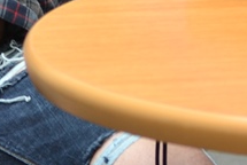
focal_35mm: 442
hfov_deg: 4.7
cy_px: -198
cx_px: 114
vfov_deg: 3.1
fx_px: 3037
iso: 400
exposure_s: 1/80
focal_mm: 62
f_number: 4.2
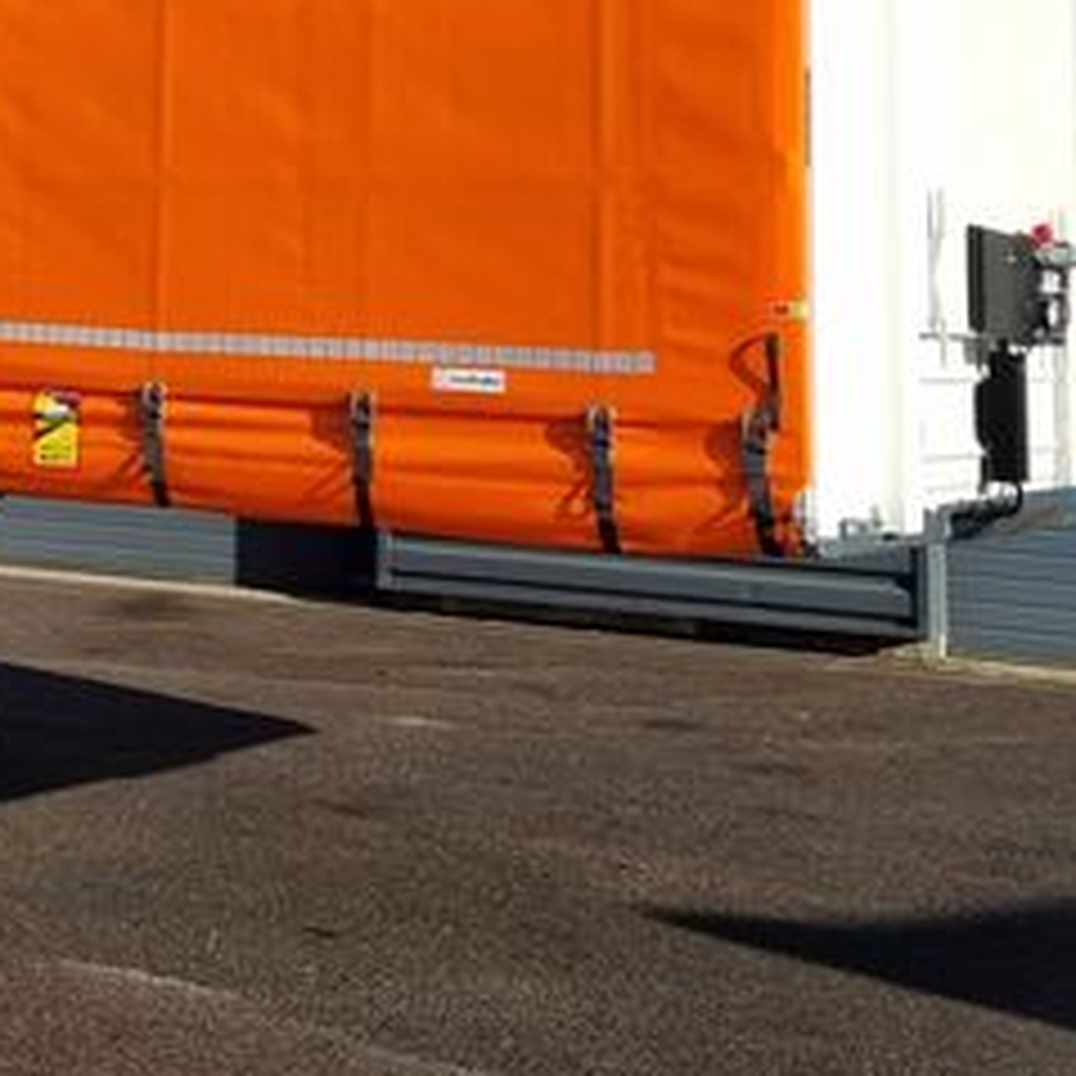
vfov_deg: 21.6
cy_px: -32
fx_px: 2708
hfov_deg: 21.0
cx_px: -207
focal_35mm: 77
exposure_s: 1/2568
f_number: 1.8
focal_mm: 5.4
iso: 50
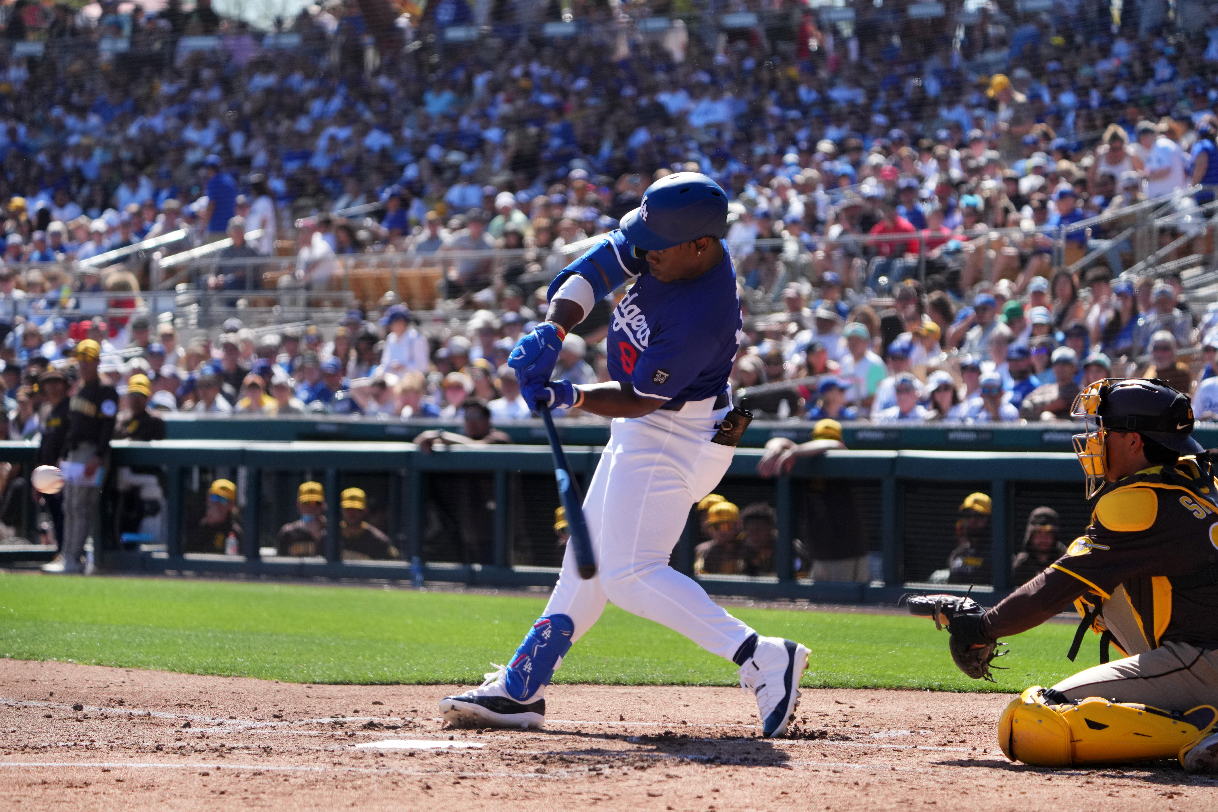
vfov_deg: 6.9
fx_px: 6766
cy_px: 406
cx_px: 609
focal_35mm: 200
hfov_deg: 10.3
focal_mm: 200
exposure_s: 1/2000
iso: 800
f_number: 5.6
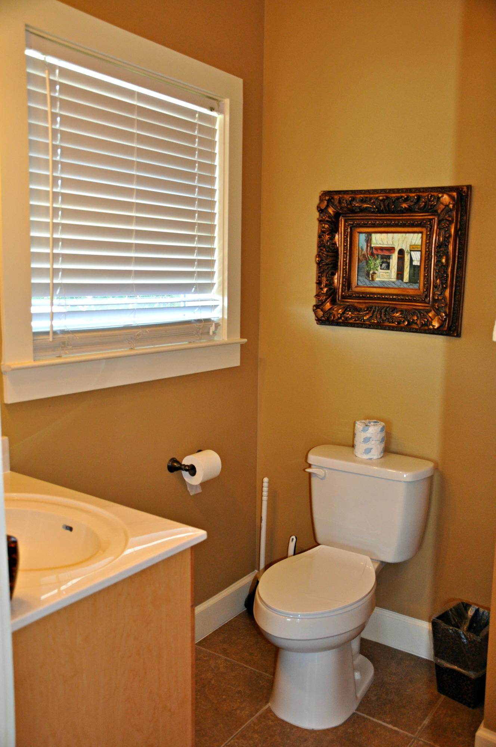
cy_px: 374
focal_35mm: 33
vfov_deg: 57.3
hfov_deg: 39.9
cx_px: 248
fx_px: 684
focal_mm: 22
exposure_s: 1/125
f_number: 3.8
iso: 800
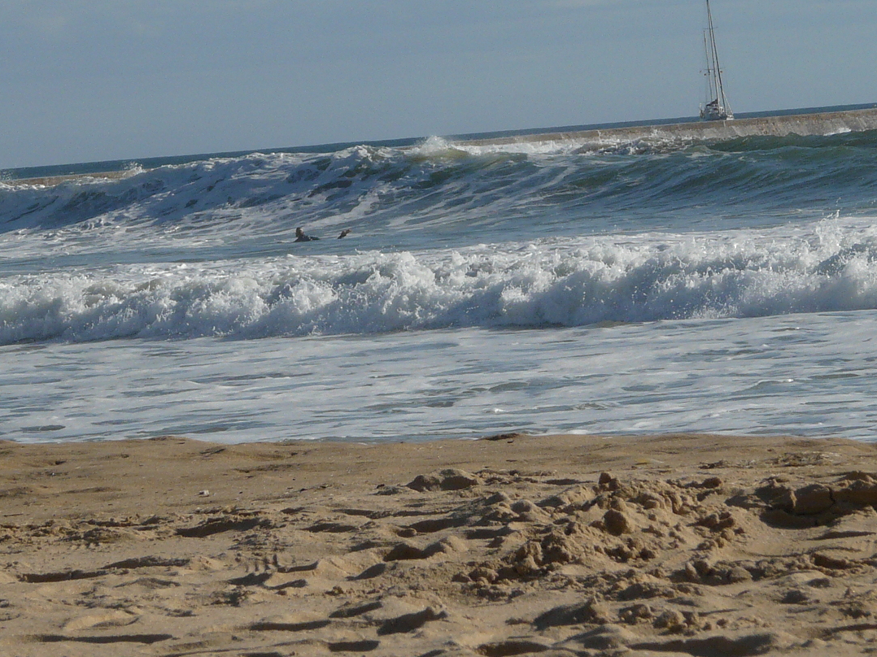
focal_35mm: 285
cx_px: 481
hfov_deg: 7.0
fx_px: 7219
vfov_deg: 5.2
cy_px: 338
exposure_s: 1/1000
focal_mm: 24.7
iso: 100
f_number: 5.6
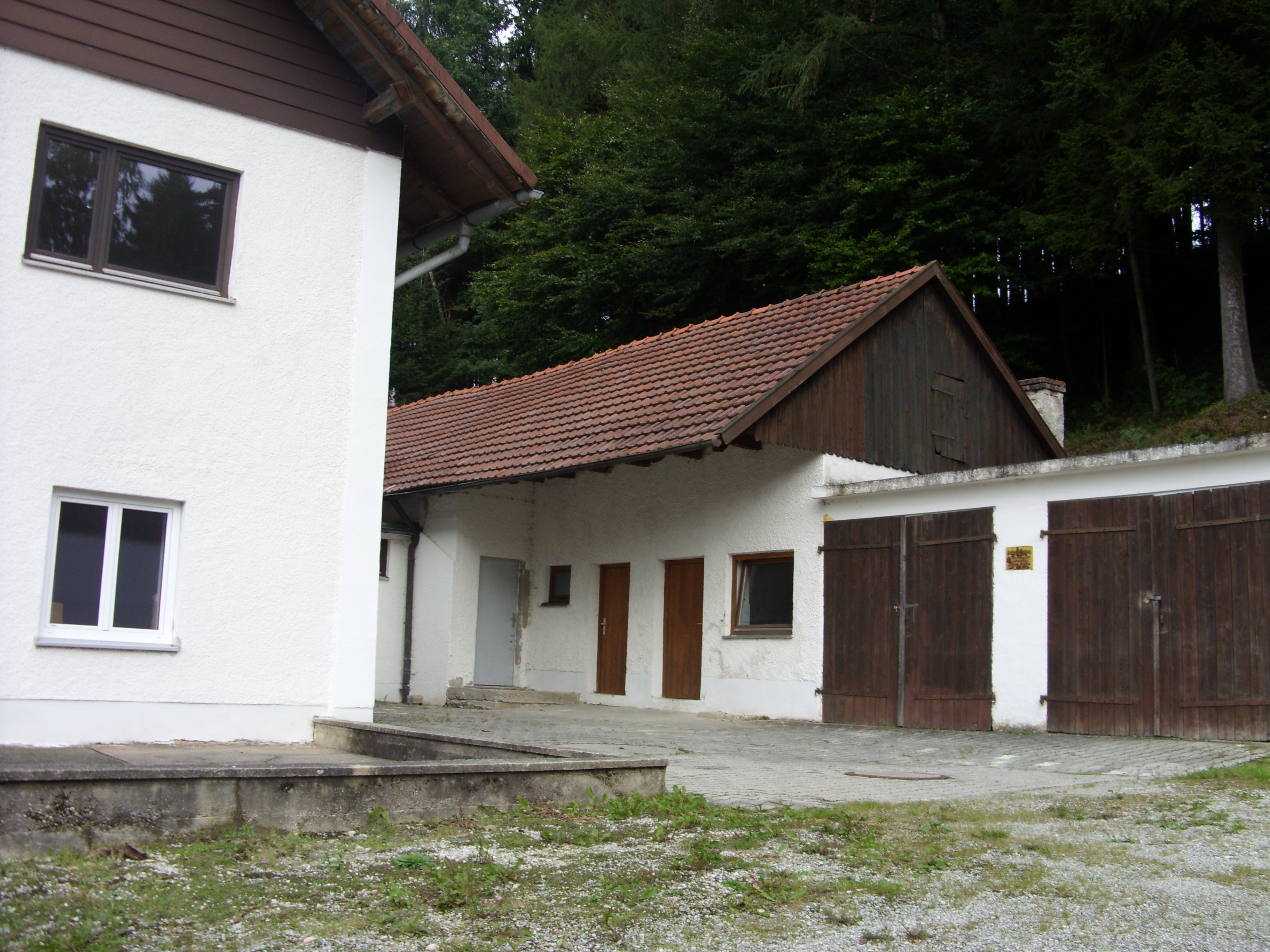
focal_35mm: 38
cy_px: 476
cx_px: 635
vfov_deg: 37.7
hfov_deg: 49.0
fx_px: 1394
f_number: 2.8
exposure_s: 1/272
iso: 50
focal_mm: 6.3
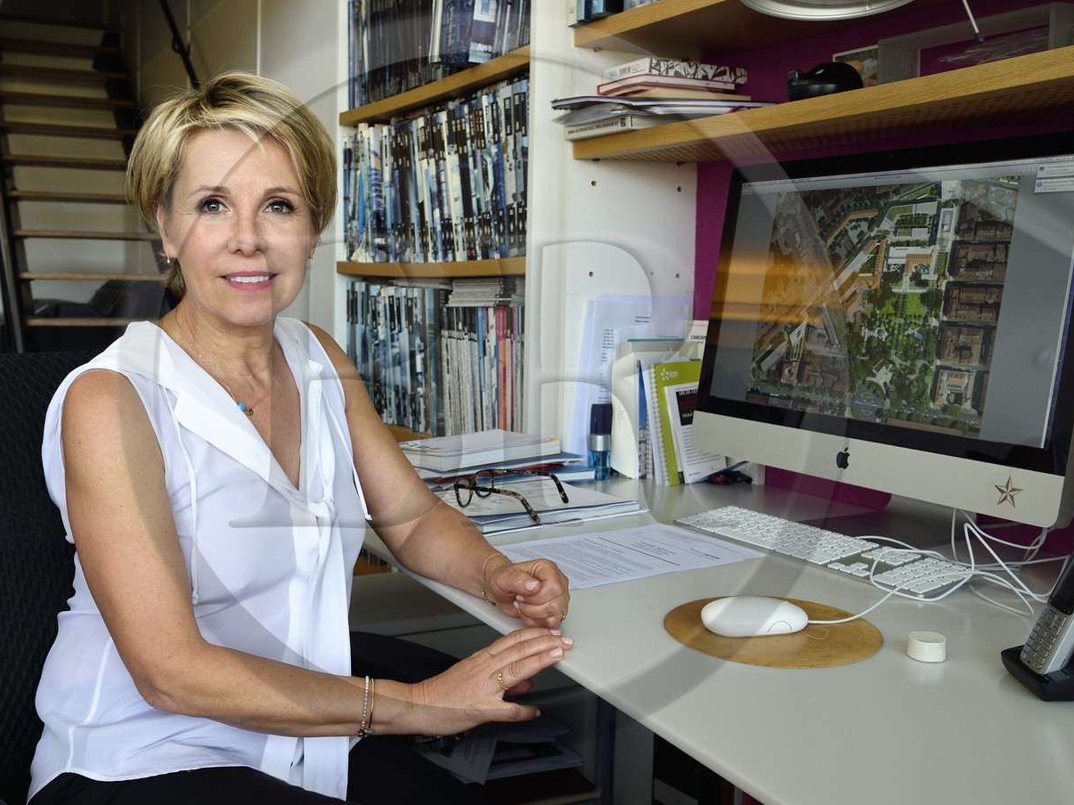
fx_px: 1148
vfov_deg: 38.6
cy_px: 382
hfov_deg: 50.1
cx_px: 481
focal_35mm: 37
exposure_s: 1/160
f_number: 8
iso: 800
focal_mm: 29
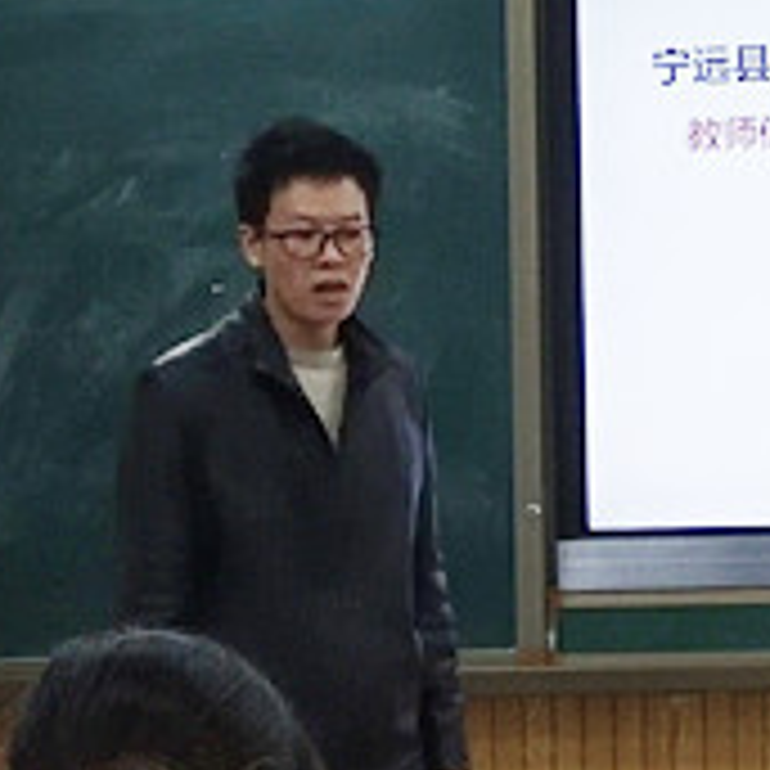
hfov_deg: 6.4
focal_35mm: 273
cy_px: 180
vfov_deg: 6.4
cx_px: 887
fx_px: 6870
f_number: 1.8
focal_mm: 3.95
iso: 57
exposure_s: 1/100
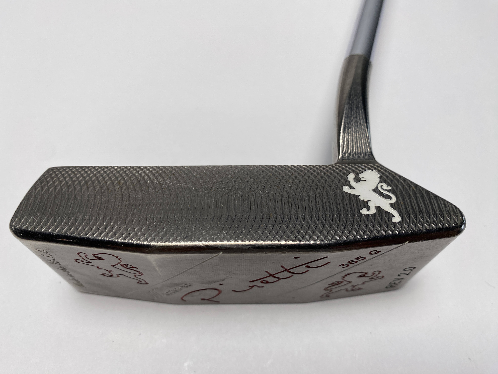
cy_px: 187
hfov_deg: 69.4
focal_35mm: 25
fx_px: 360
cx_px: 249
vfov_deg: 54.9
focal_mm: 4.25
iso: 32
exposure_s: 1/673
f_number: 1.8
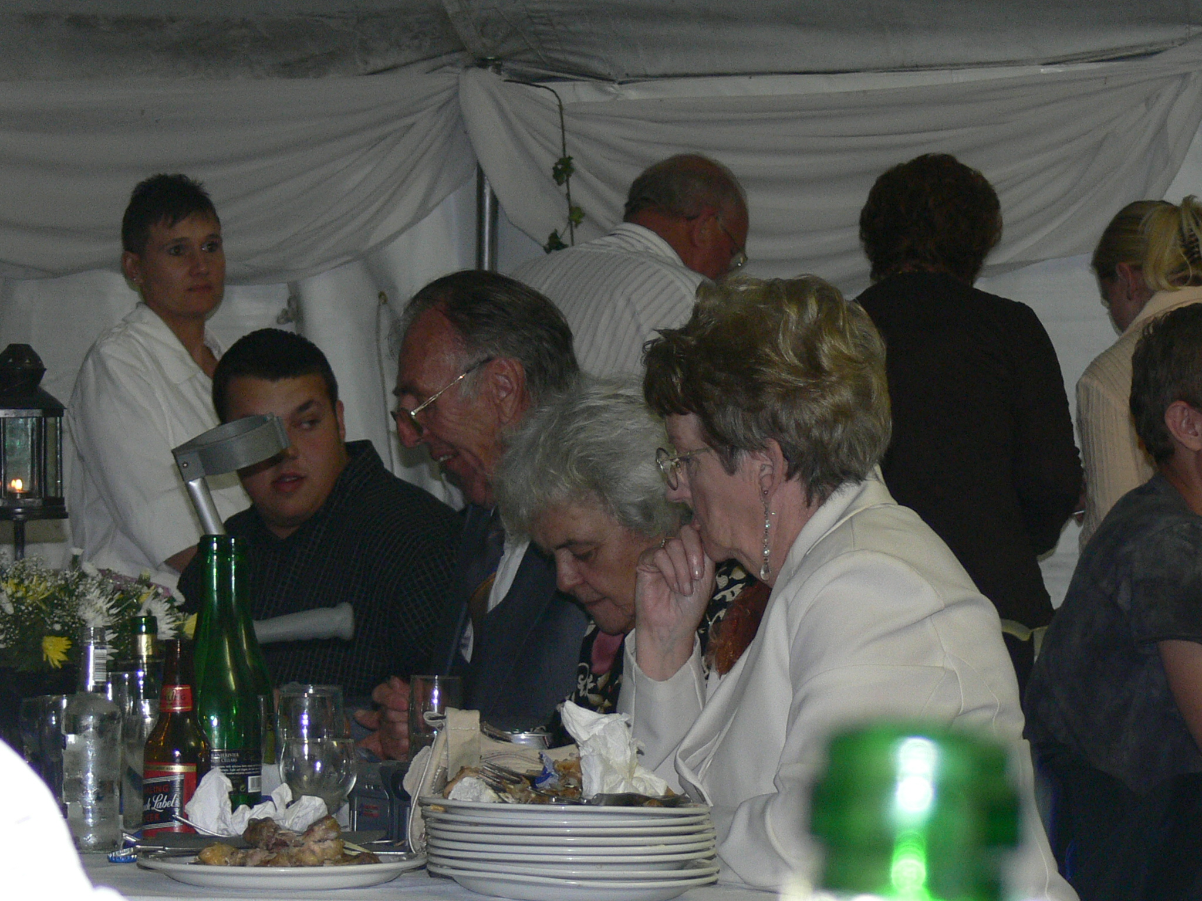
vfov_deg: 10.4
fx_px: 4966
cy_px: 450
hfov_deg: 13.8
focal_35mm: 143
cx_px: 601
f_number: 3.2
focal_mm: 19
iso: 100
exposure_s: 1/30
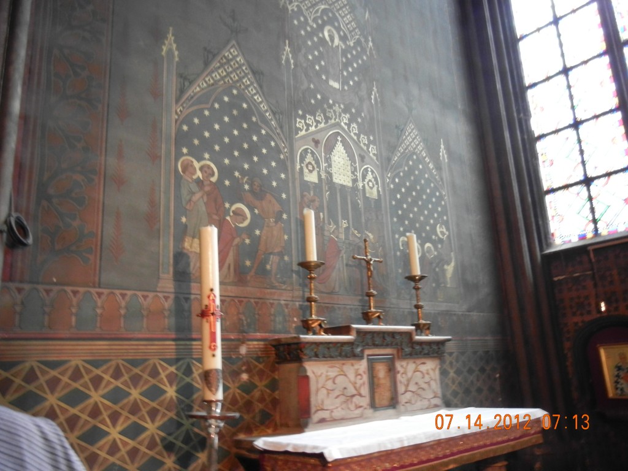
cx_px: 314
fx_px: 544
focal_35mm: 30
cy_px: 236
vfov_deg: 46.8
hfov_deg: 60.0
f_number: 3.5
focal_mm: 5.4
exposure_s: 1/2.3
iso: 200
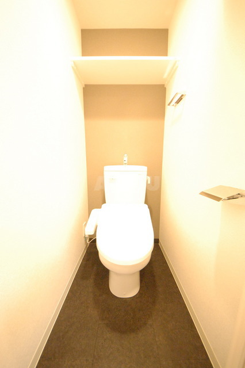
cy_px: 184
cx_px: 122
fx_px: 123
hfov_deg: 89.9
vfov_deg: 112.6
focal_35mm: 12
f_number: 4.5
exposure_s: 1/30
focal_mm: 8
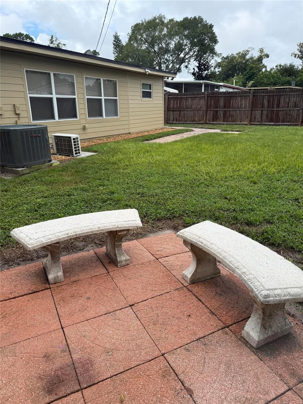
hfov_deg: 56.8
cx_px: 152
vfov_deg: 71.6
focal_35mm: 24
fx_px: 280
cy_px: 202
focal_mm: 6.76
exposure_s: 1/2370
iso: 80
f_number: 1.78
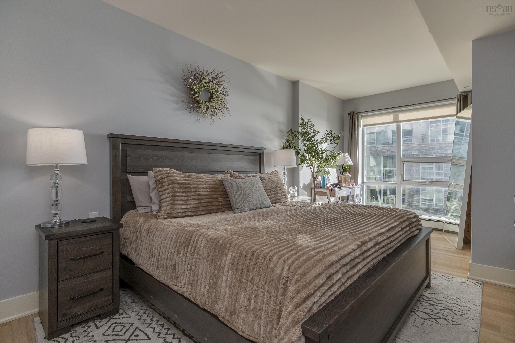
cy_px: 172
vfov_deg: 67.4
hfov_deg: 90.0
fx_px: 257
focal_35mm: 18
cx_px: 258
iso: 500
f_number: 8
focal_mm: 12
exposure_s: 1/100
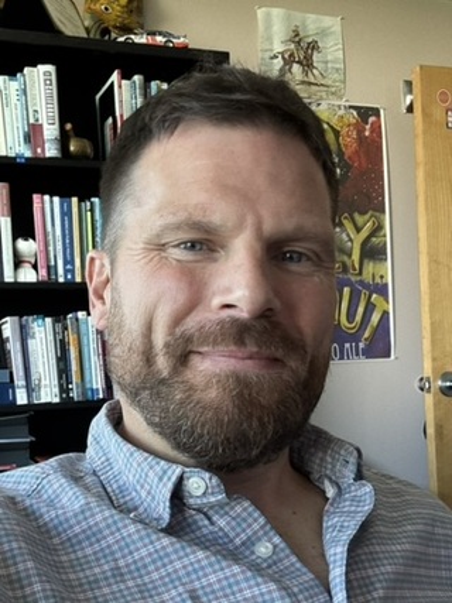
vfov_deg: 60.0
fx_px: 523
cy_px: 302
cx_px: 226
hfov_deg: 46.8
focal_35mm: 30
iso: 80
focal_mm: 2.69
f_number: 1.9
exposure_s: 1/72
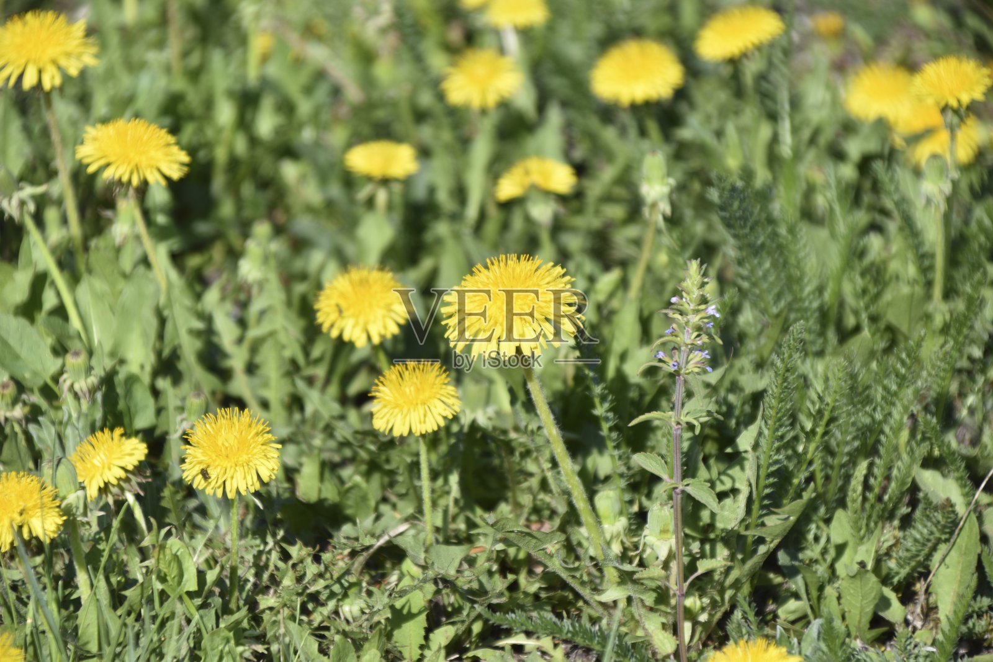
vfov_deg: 6.3
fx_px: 5999
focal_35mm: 218
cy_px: 331
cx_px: 496
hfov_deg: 9.5
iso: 100
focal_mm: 145
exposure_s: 1/400
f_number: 6
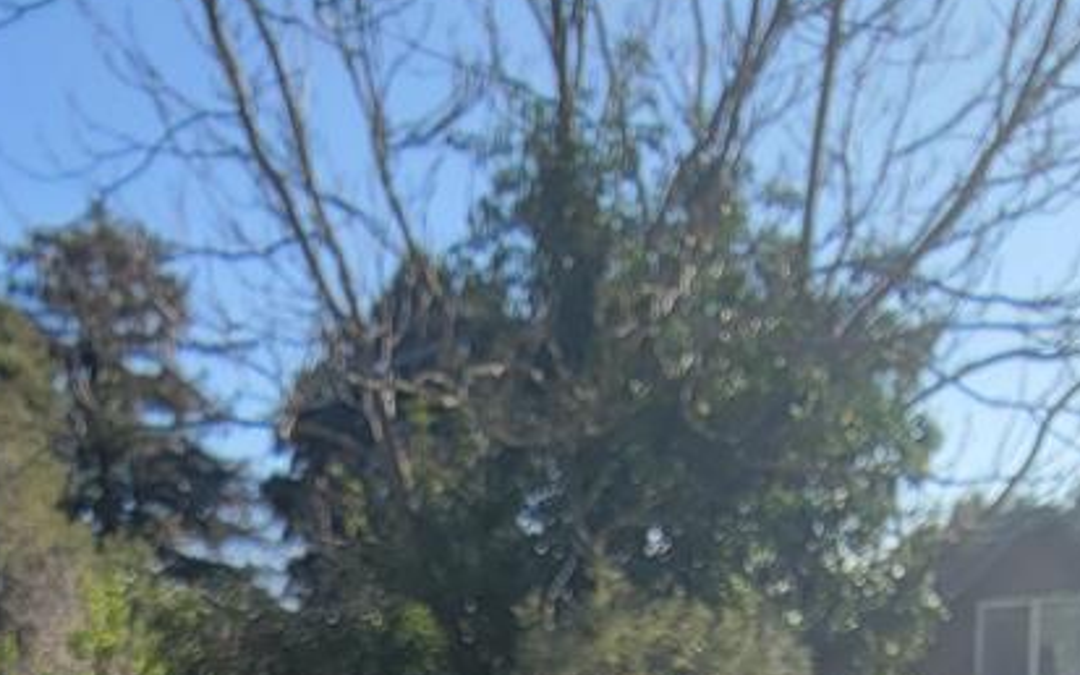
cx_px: 337
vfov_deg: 18.4
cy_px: 1307
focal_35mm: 50
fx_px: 1471
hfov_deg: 39.7
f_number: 2.2
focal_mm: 2.2
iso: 50
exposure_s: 1/1019
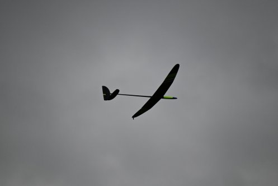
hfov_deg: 5.2
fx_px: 3091
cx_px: 139
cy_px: 93
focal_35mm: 400
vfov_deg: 3.4
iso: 1250
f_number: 6.3
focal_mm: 400
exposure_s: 1/5000
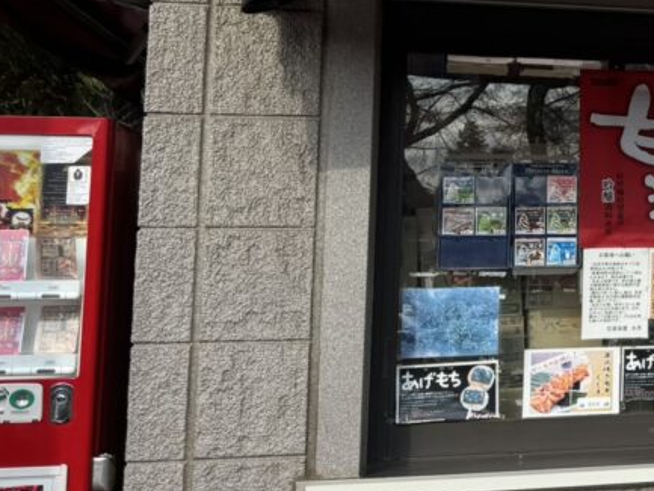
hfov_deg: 23.9
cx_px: 865
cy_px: 122
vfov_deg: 20.6
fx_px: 1342
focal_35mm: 71
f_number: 1.78
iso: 80
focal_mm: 6.76
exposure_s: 1/2506
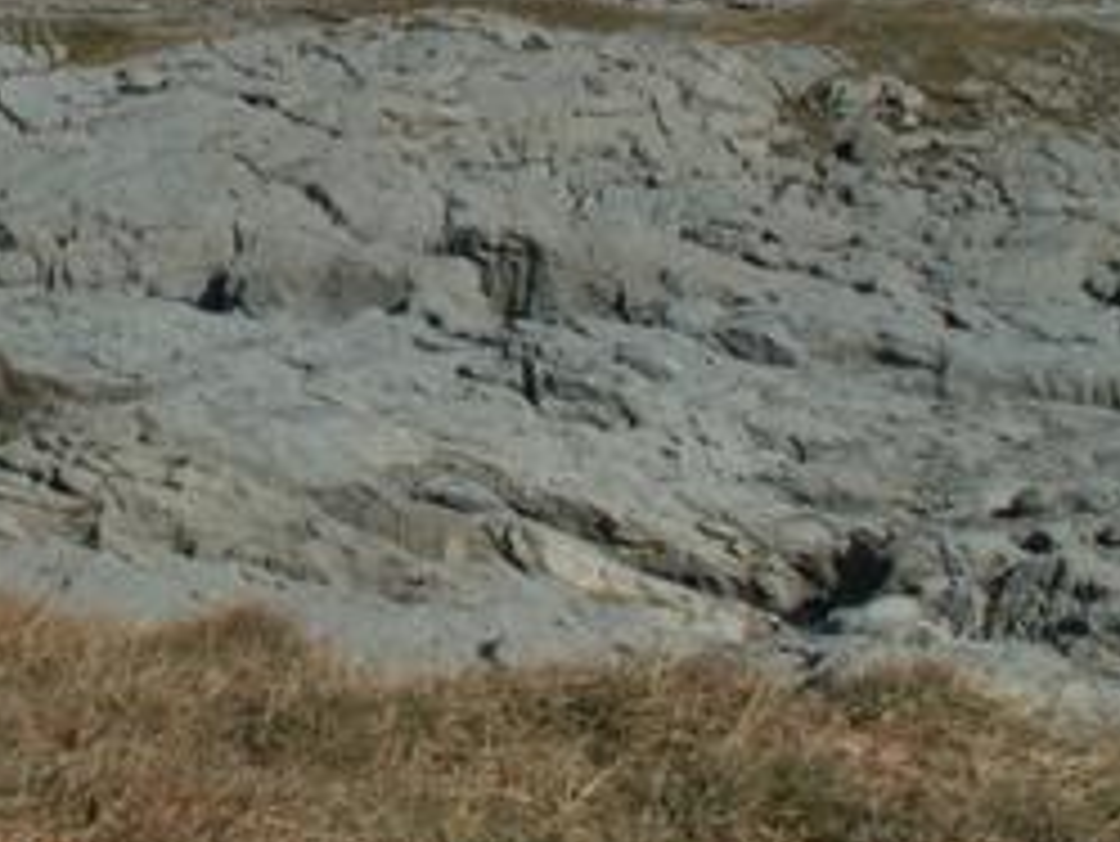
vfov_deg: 15.9
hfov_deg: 21.1
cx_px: 18
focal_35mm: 90
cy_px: -99
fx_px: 2913
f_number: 8
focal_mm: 5.86
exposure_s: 1/400
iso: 50
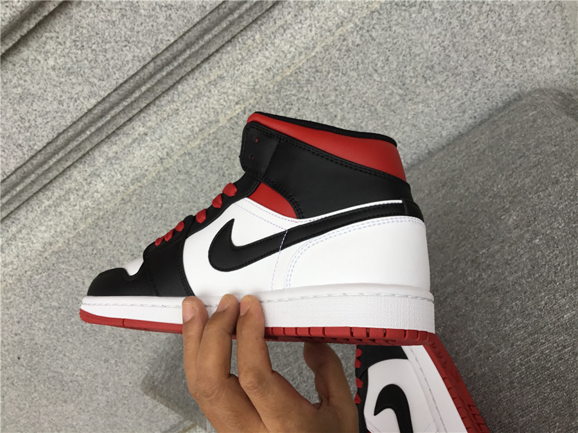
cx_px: 289
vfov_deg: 45.4
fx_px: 518
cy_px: 216
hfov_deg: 58.4
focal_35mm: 31
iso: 32
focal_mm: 3.3
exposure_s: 1/100
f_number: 2.4
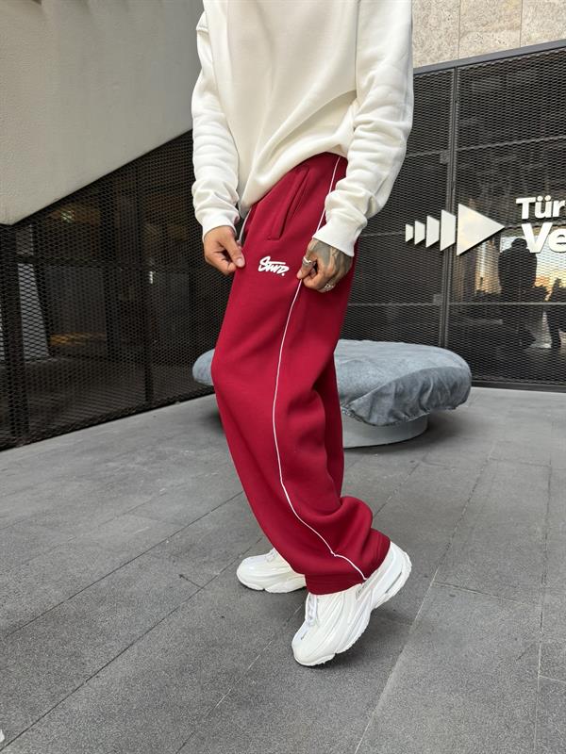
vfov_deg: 71.6
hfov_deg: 56.8
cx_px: 283
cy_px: 377
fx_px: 523
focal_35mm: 24
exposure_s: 1/62
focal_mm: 6.76
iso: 200
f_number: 1.78
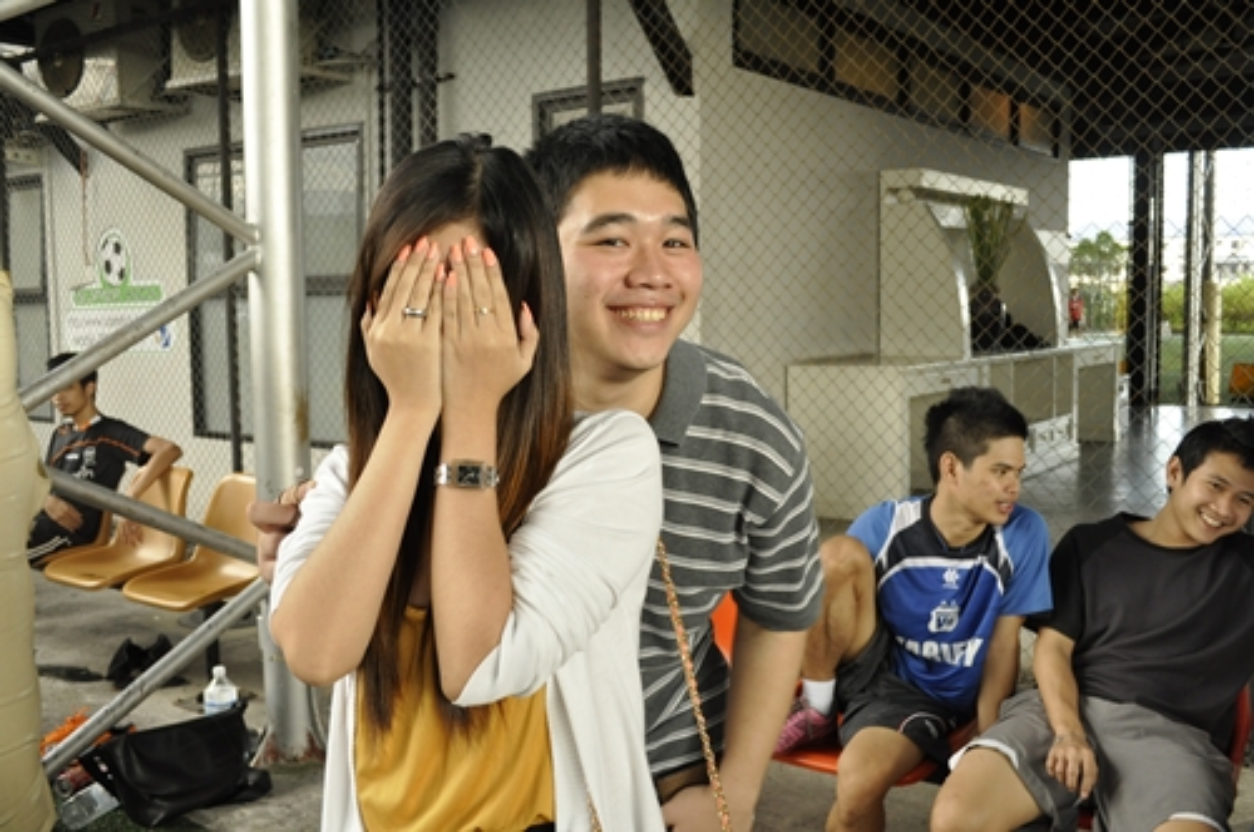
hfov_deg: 53.2
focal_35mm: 36
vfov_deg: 36.8
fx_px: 1252
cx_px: 627
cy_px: 416
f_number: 5.6
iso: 800
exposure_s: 1/125
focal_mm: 24
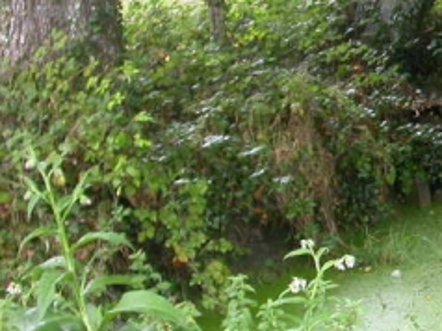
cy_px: 177
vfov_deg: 13.6
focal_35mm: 109
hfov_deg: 16.9
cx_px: 591
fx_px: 1390
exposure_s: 1/30
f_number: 2.6
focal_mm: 7.85
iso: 100
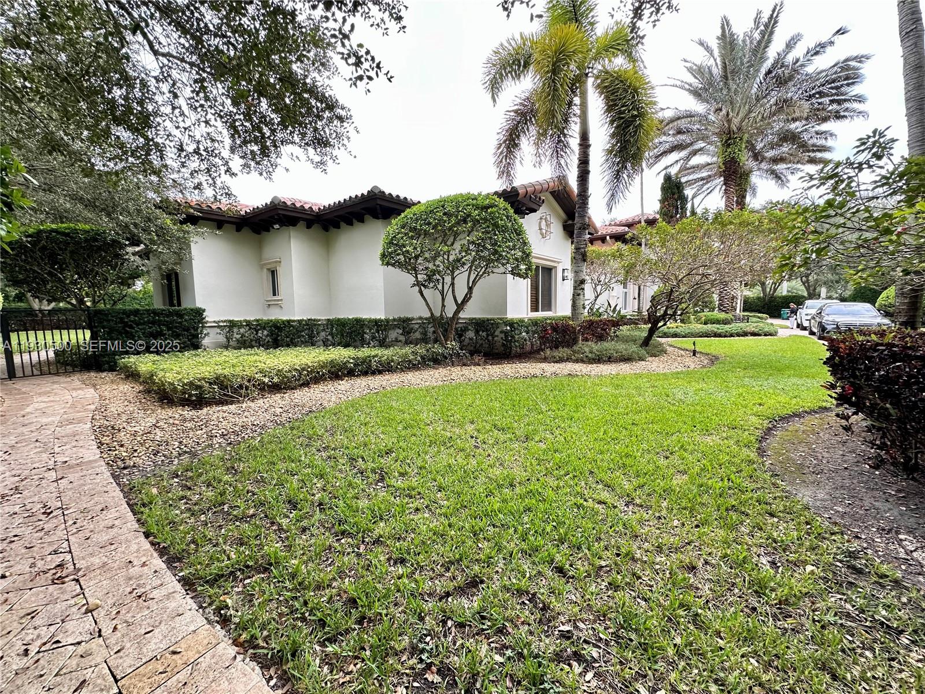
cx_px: 462
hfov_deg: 102.1
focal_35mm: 14
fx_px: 374
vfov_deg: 85.7
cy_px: 347
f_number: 2.2
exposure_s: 1/99
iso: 125
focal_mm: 2.22
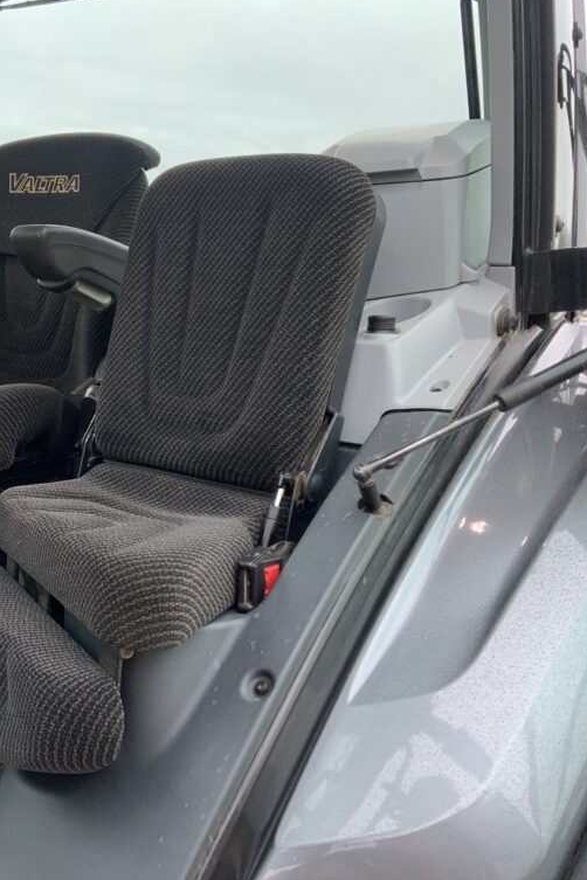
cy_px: 434
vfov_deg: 47.4
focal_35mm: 41
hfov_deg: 31.3
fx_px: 1003
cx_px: 74
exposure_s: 1/67
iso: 64
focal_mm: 3
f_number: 1.8
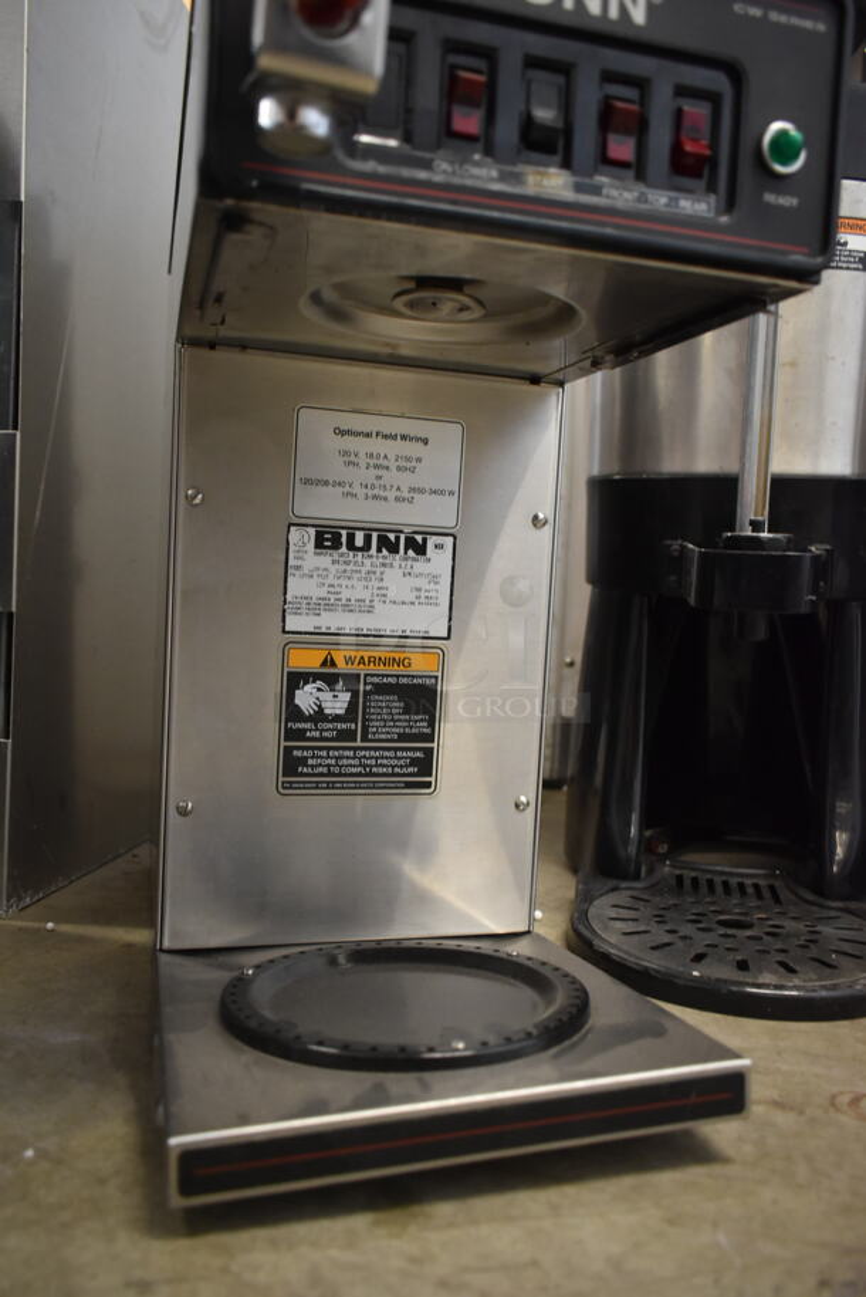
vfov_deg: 67.3
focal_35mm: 27
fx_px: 973
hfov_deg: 48.0
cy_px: 648
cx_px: 433
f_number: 4
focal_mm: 18
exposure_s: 1/60
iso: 1400
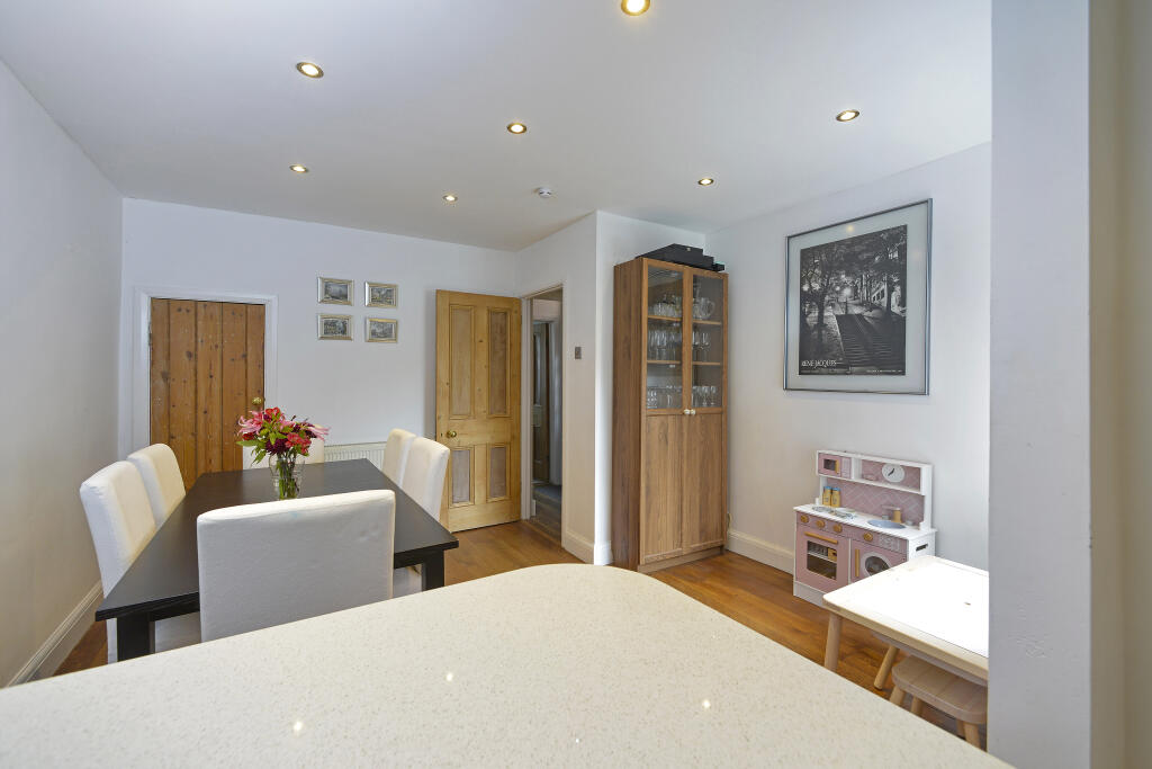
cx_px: 576
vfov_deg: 81.2
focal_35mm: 14
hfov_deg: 104.2
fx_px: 448
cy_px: 384
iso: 400
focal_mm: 14
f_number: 7.1
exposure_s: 1/15
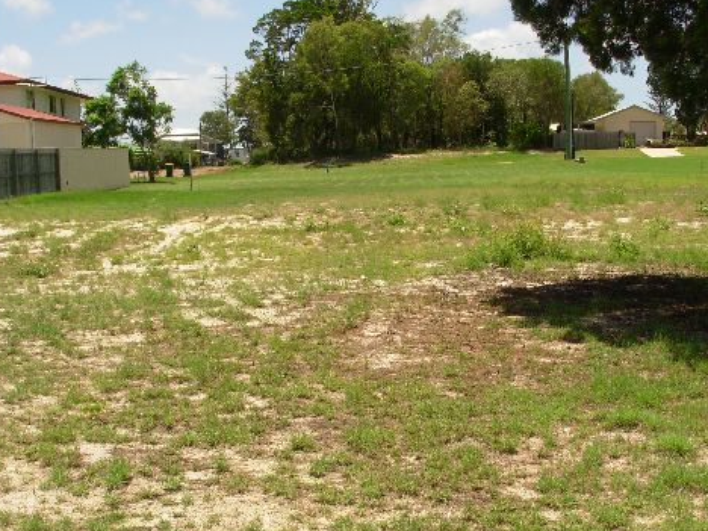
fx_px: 1064
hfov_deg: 36.8
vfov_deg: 27.9
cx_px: 371
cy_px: 328
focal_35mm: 52
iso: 50
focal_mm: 6.3
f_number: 4.9
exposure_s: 1/443
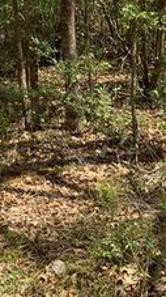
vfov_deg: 21.1
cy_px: -78
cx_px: -1
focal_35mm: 93
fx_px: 731
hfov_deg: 12.8
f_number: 1.8
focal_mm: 3
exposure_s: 1/657
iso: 16
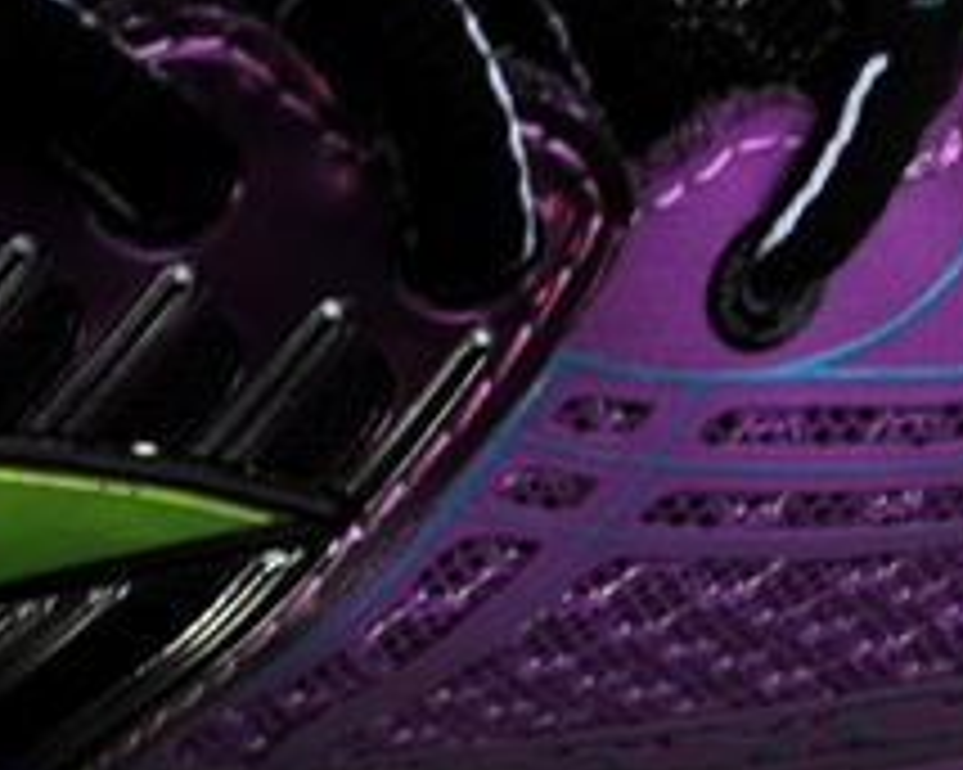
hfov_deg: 12.0
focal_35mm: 159
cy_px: -70
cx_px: 1004
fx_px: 4530
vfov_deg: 9.6
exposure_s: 1/8
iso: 640
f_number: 22
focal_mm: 55
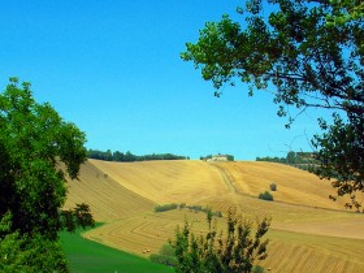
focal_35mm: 90
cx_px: 173
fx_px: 946
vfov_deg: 16.4
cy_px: 178
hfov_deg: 21.8
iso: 50
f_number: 6.1
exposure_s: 1/236
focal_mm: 10.4
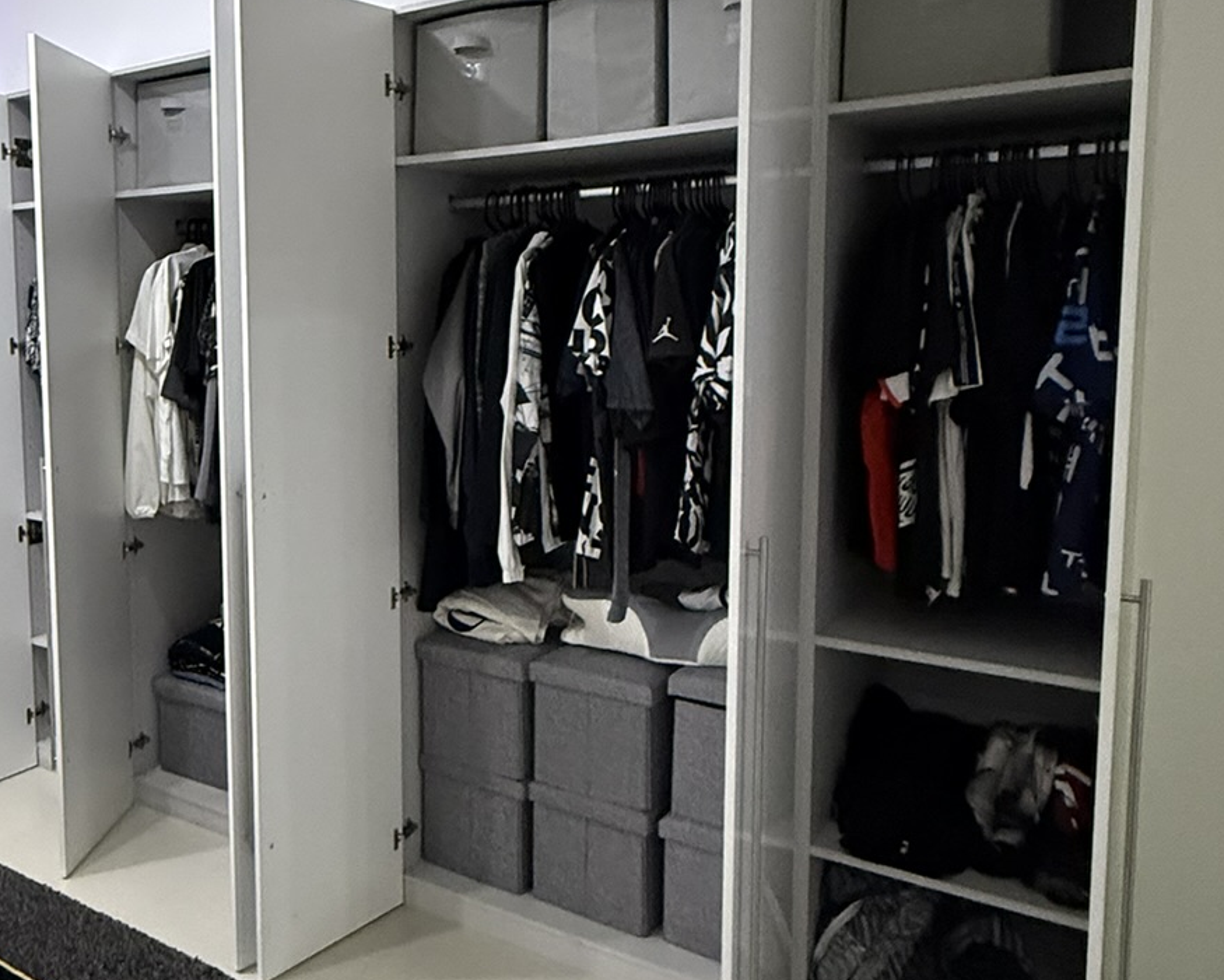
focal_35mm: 32
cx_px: 301
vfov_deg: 45.7
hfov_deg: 53.1
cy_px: 428
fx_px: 1159
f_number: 2.2
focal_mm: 2.22
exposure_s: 1/50
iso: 800
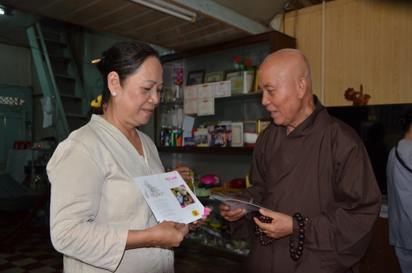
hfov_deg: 57.3
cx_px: 206
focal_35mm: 33
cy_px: 136
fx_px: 377
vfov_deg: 39.8
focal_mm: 22
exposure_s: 1/60
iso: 1000
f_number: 5
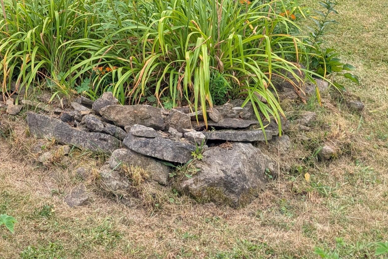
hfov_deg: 30.0
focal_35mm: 60
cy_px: -86
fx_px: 647
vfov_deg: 20.5
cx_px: -39
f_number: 1.68
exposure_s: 1/301
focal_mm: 6.9
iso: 20
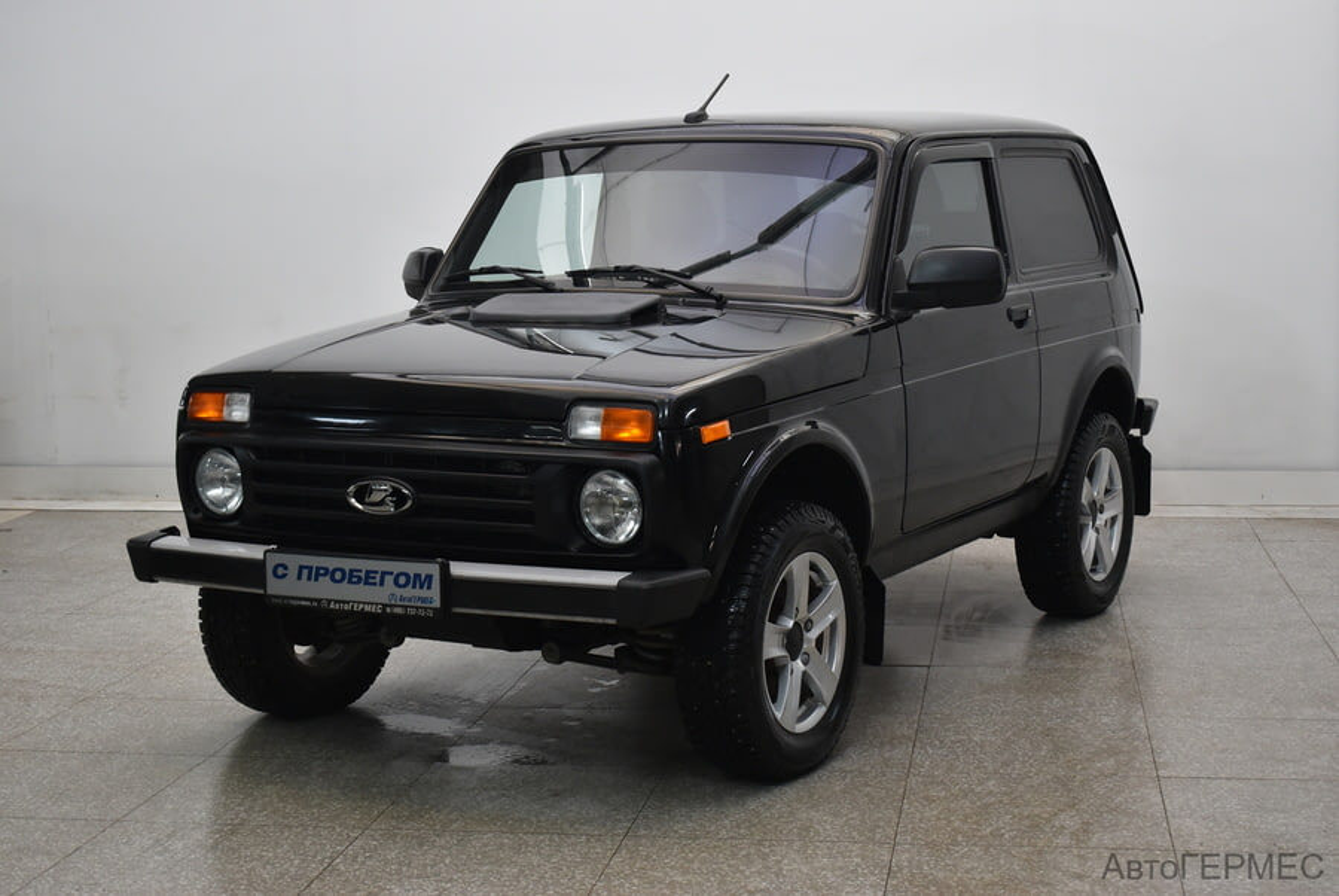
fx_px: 2122
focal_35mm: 57
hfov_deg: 35.0
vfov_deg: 23.8
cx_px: 670
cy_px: 448
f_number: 4.8
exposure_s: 1/60
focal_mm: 38
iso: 800
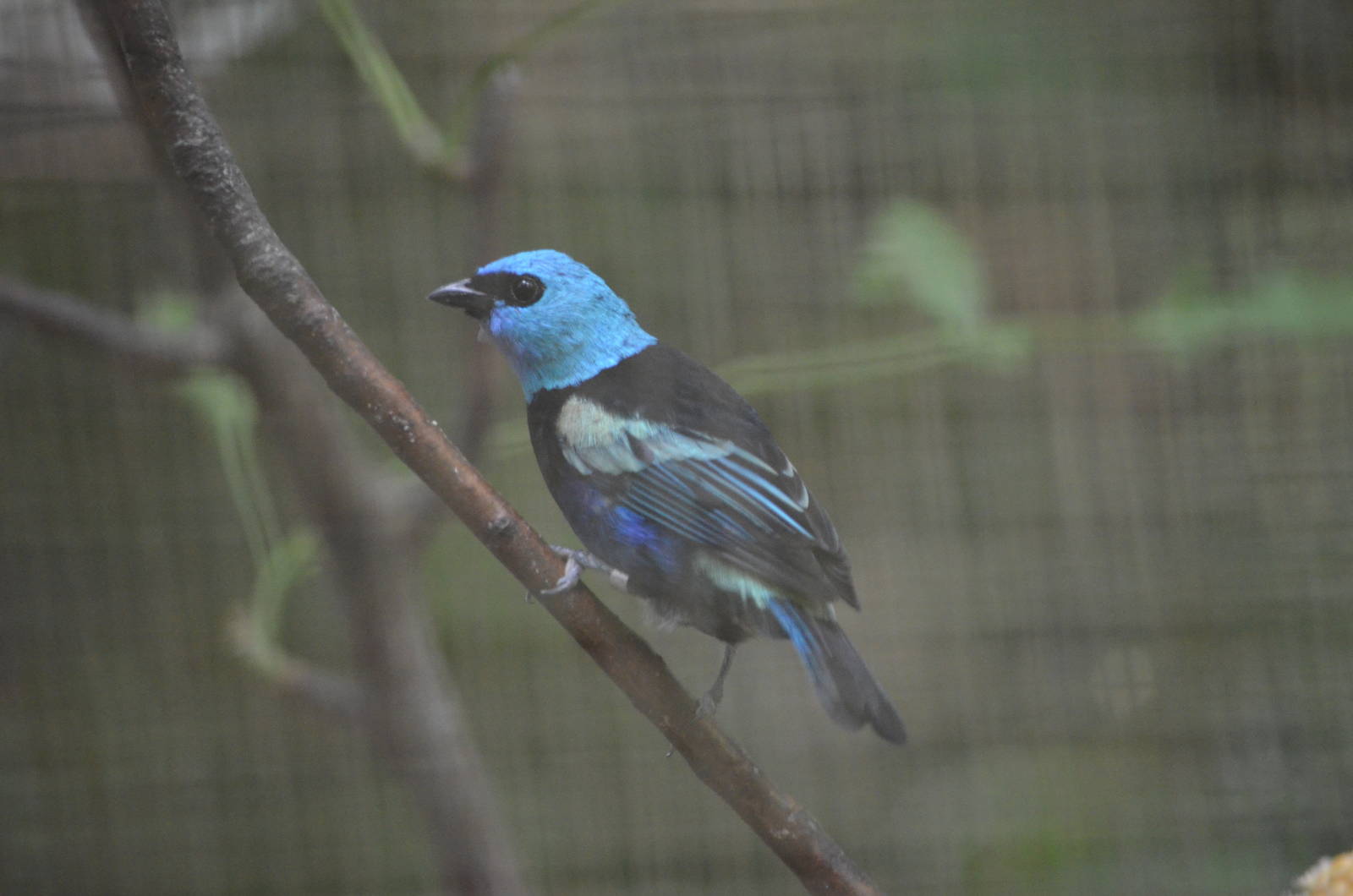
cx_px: 676
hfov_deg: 6.6
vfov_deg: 4.3
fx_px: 11815
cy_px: 448
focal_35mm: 315
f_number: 5.3
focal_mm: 210
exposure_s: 1/30
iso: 3200
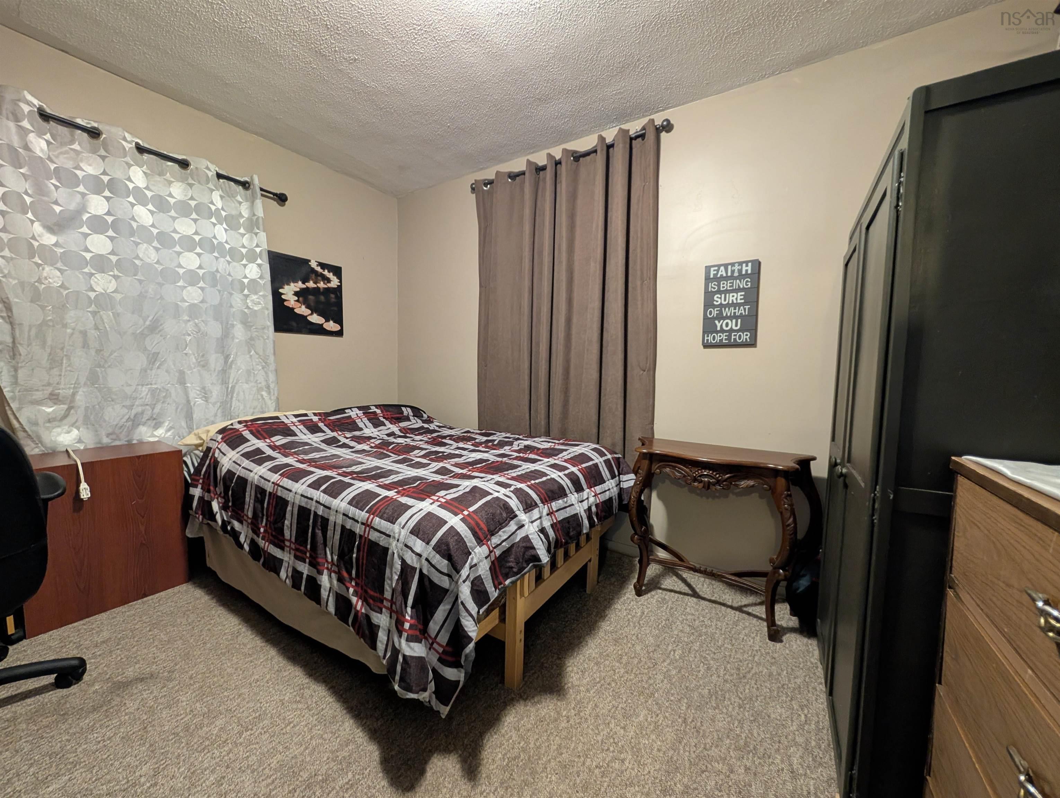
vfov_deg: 94.6
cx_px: 530
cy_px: 399
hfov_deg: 110.5
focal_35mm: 12
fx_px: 368
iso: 353
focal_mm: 2.02
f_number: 1.7
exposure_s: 1/24
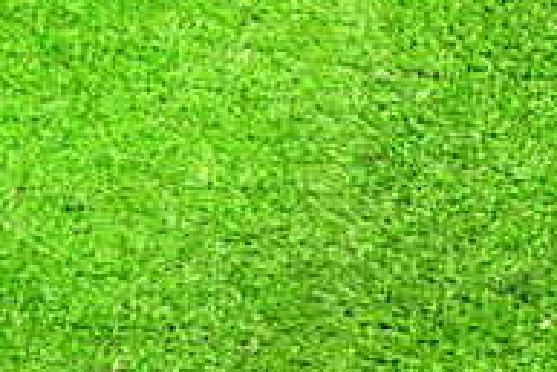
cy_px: 513
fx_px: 1502
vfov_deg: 13.5
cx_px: 843
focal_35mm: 97
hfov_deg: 18.5
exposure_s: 1/20
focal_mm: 5.4
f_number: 2.3
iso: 800
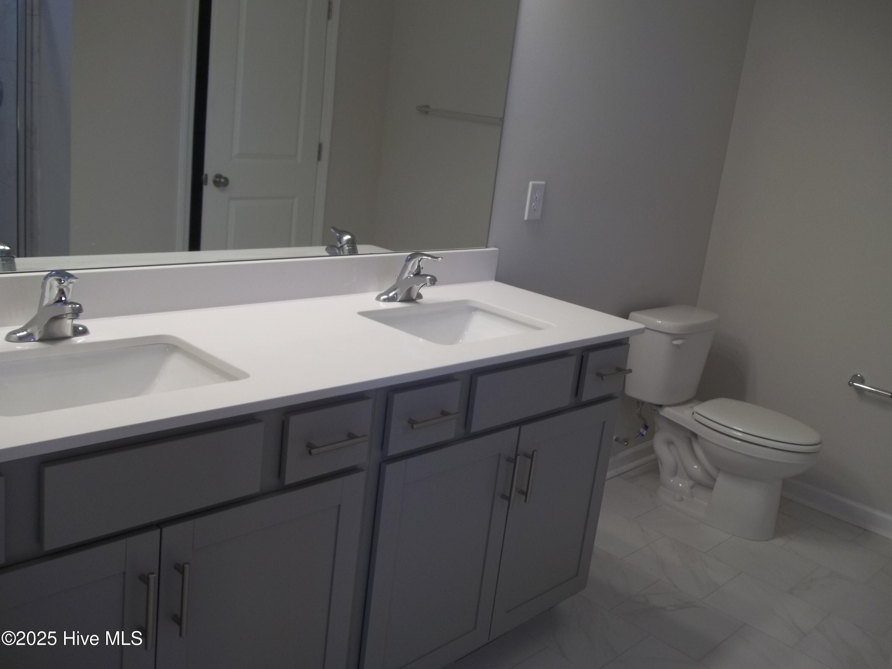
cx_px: 446
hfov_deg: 56.8
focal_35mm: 32
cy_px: 334
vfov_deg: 44.2
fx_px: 825
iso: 64
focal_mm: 5.7
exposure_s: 1/50
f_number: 2.9
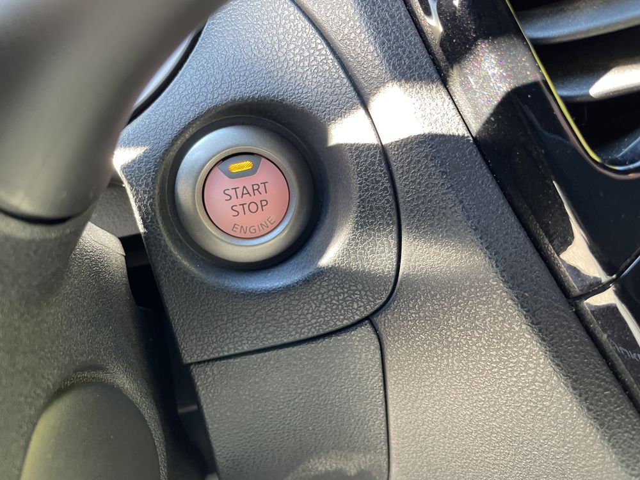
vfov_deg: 53.1
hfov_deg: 67.3
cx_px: 320
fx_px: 481
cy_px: 240
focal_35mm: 26
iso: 250
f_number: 1.6
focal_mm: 4.2
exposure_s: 1/60
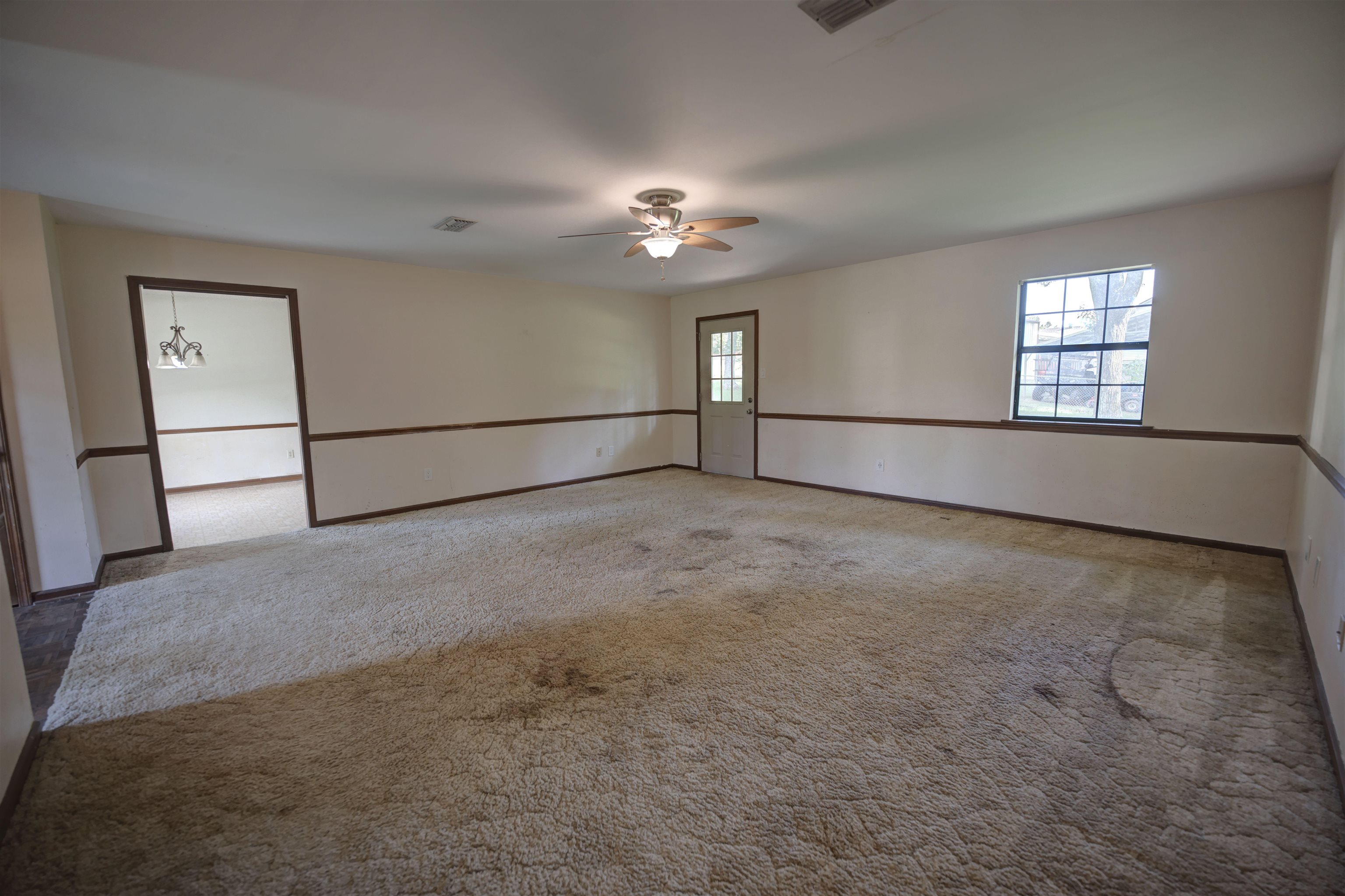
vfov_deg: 81.2
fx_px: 523
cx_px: 672
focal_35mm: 14
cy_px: 448
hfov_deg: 104.3
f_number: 2.8
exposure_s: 1/200
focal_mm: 14
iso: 1000
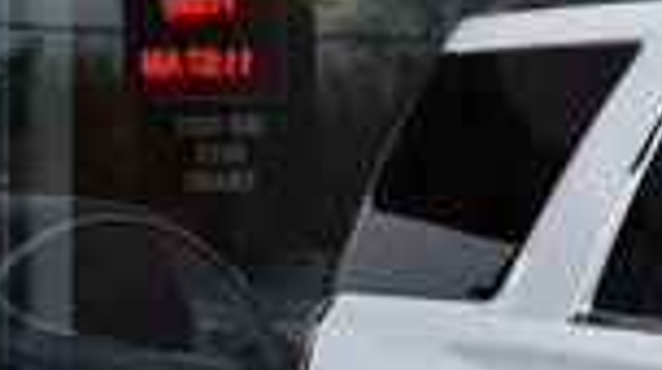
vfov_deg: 3.9
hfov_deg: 6.6
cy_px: 357
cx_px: 1681
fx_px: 5391
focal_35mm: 308
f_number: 9
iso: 400
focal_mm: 29
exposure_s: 1/125
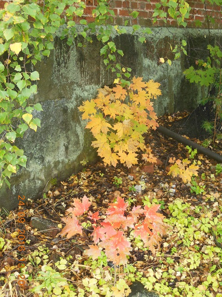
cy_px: 148
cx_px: 111
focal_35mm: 60
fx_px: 513
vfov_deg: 32.2
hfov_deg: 24.4
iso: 250
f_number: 5
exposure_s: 1/30
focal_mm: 10.7
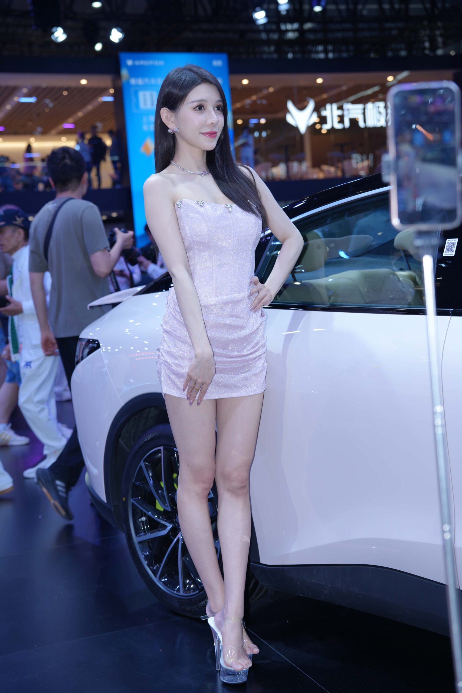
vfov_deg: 36.5
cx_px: 231
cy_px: 346
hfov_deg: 24.8
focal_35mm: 55
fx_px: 1051
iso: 160
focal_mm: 54.6
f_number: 4
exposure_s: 1/125
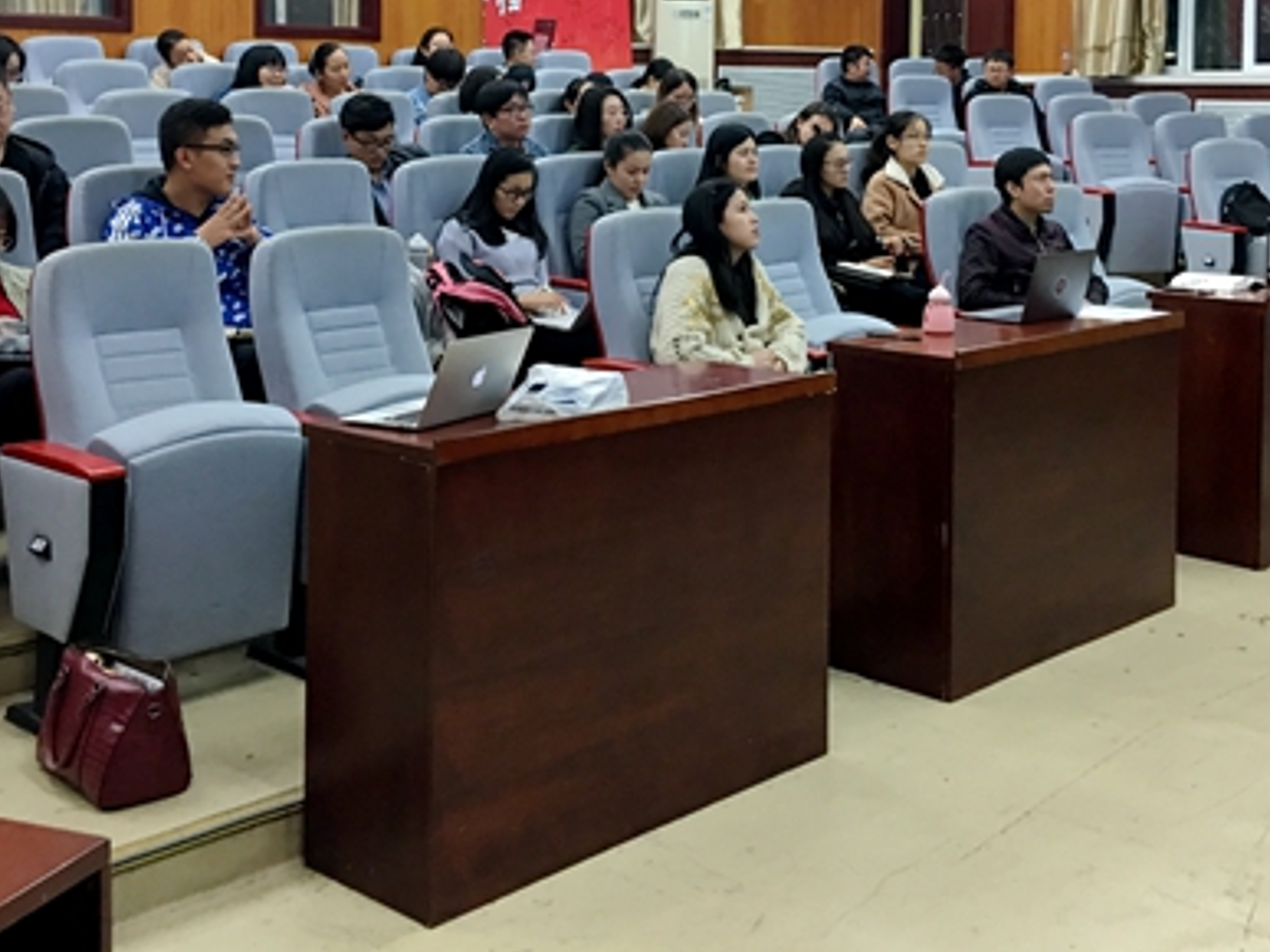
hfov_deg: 39.7
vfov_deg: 29.4
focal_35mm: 48
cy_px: 167
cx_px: 630
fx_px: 1760
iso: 100
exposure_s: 1/17
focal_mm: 4.15
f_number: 2.2
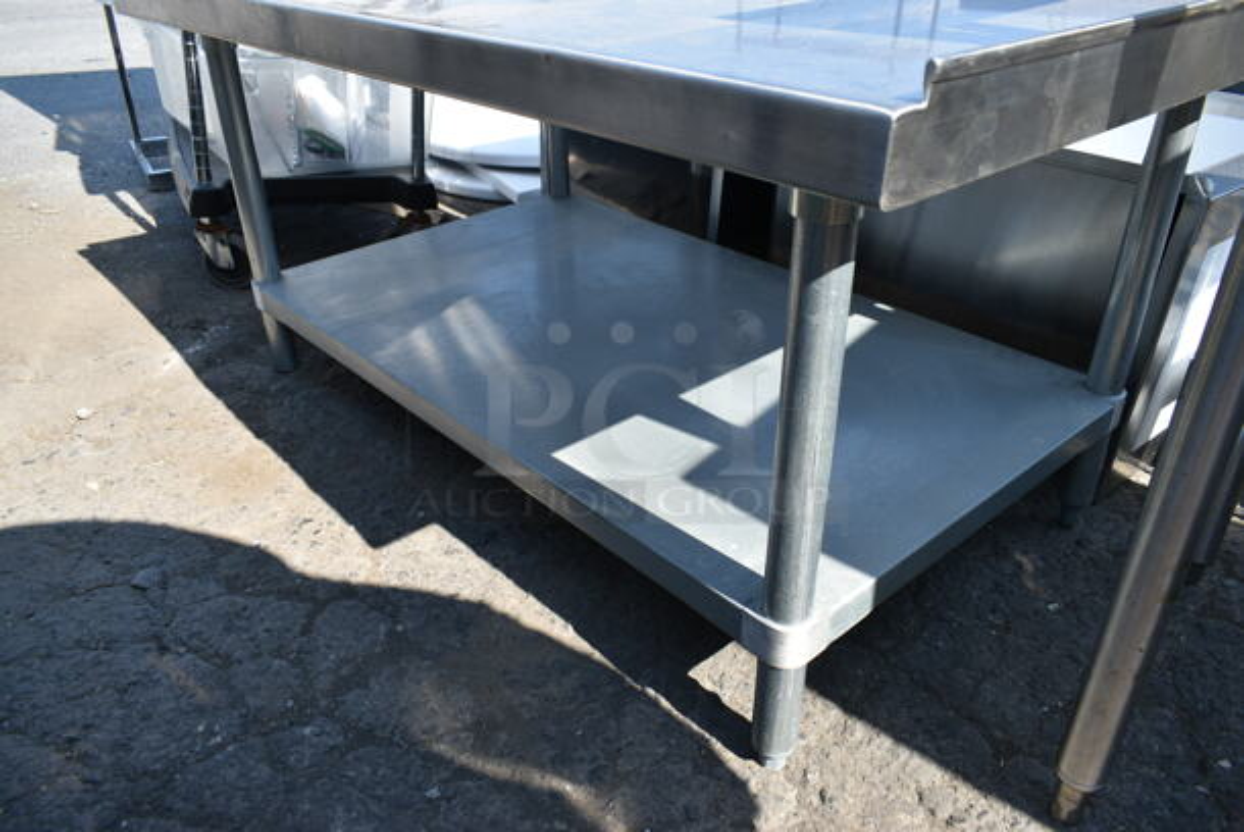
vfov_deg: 48.0
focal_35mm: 27
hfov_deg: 67.3
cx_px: 622
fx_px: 934
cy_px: 416
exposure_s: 1/160
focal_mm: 18
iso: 100
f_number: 6.3
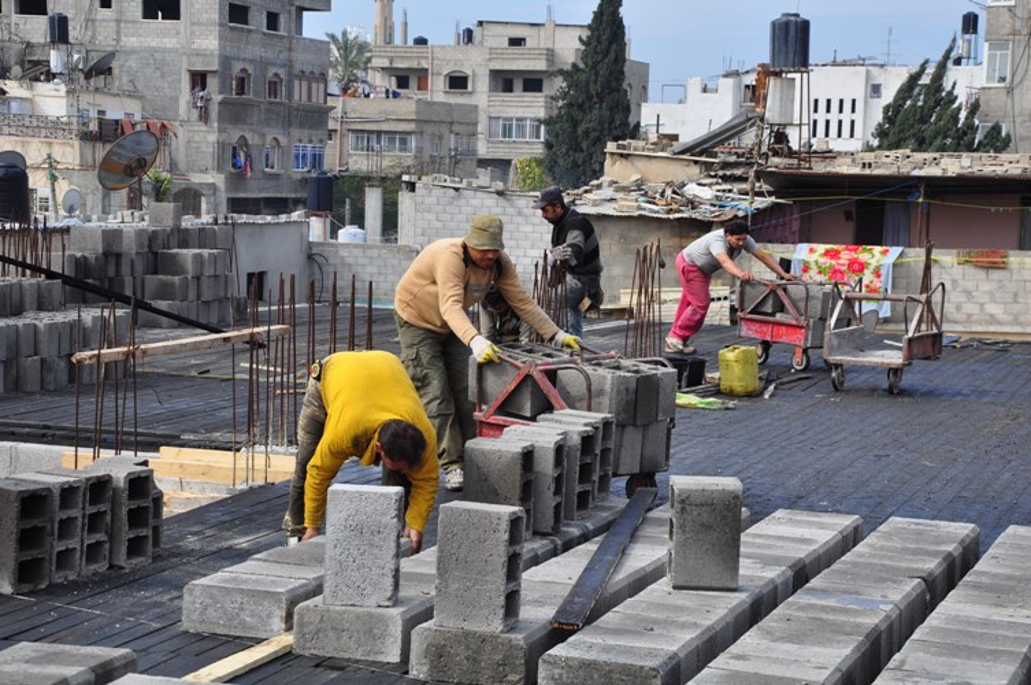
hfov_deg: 26.0
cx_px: 516
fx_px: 2231
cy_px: 342
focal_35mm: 78
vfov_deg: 17.4
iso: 200
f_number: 8
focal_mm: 52
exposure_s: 1/250
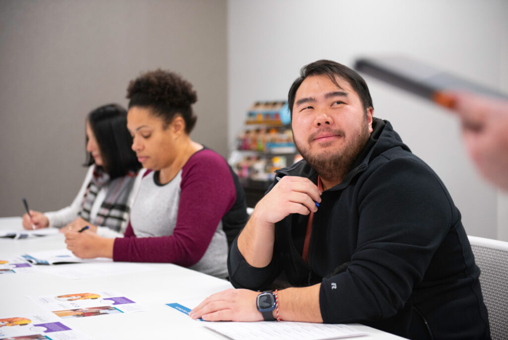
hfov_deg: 32.4
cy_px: 170
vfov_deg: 21.9
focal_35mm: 62
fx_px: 875
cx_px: 254
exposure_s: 1/250
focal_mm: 62
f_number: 2.8
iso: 1000
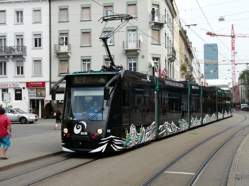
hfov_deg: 36.2
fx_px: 381
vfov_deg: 27.5
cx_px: 124
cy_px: 93
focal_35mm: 53
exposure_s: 1/250
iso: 100
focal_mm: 8.8
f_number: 5.6
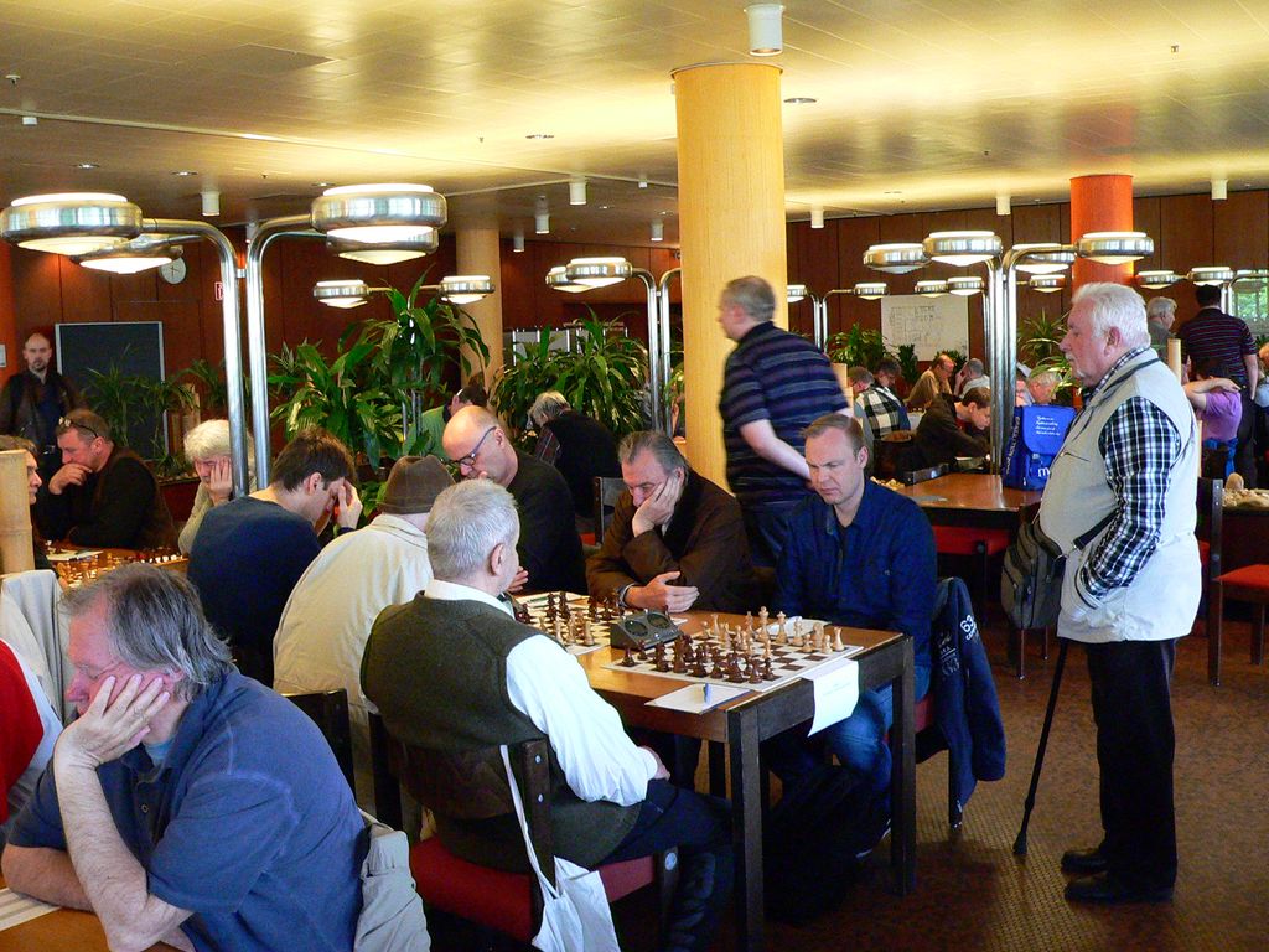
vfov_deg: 39.7
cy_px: 476
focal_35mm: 36
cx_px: 634
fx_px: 1320
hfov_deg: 51.4
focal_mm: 6
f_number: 2.8
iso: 400
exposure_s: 1/20
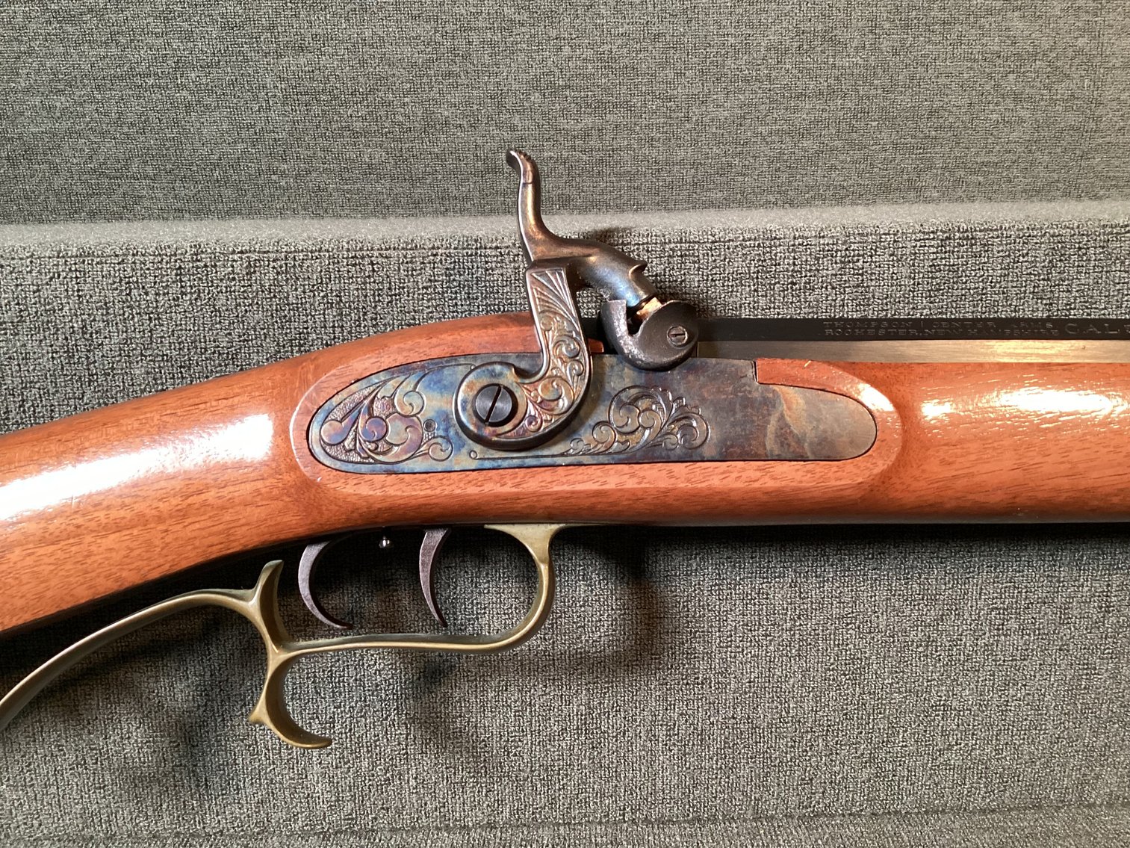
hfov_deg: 58.3
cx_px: 565
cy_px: 424
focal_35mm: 31
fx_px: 1012
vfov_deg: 45.4
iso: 250
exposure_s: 1/40
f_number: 2.4
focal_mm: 3.3
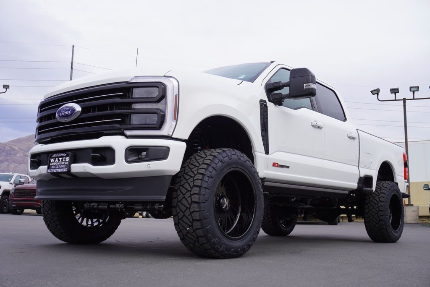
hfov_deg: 49.5
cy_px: 144
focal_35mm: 39
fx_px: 466
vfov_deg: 34.3
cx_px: 215
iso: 100
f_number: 8
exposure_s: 1/100
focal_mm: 26
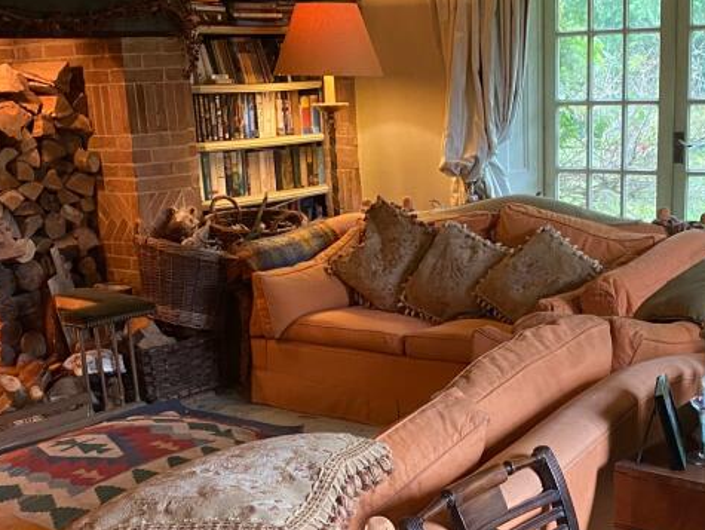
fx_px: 1141
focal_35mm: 56
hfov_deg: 34.2
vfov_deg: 25.9
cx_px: 417
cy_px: 376
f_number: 1.8
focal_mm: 4.25
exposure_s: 1/33
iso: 640
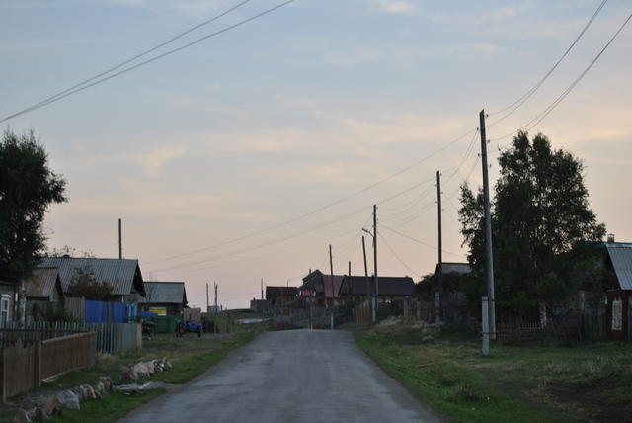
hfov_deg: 24.6
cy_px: 212
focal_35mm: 82
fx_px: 1450
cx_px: 316
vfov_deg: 16.6
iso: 180
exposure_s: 1/125
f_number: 5.6
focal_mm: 55
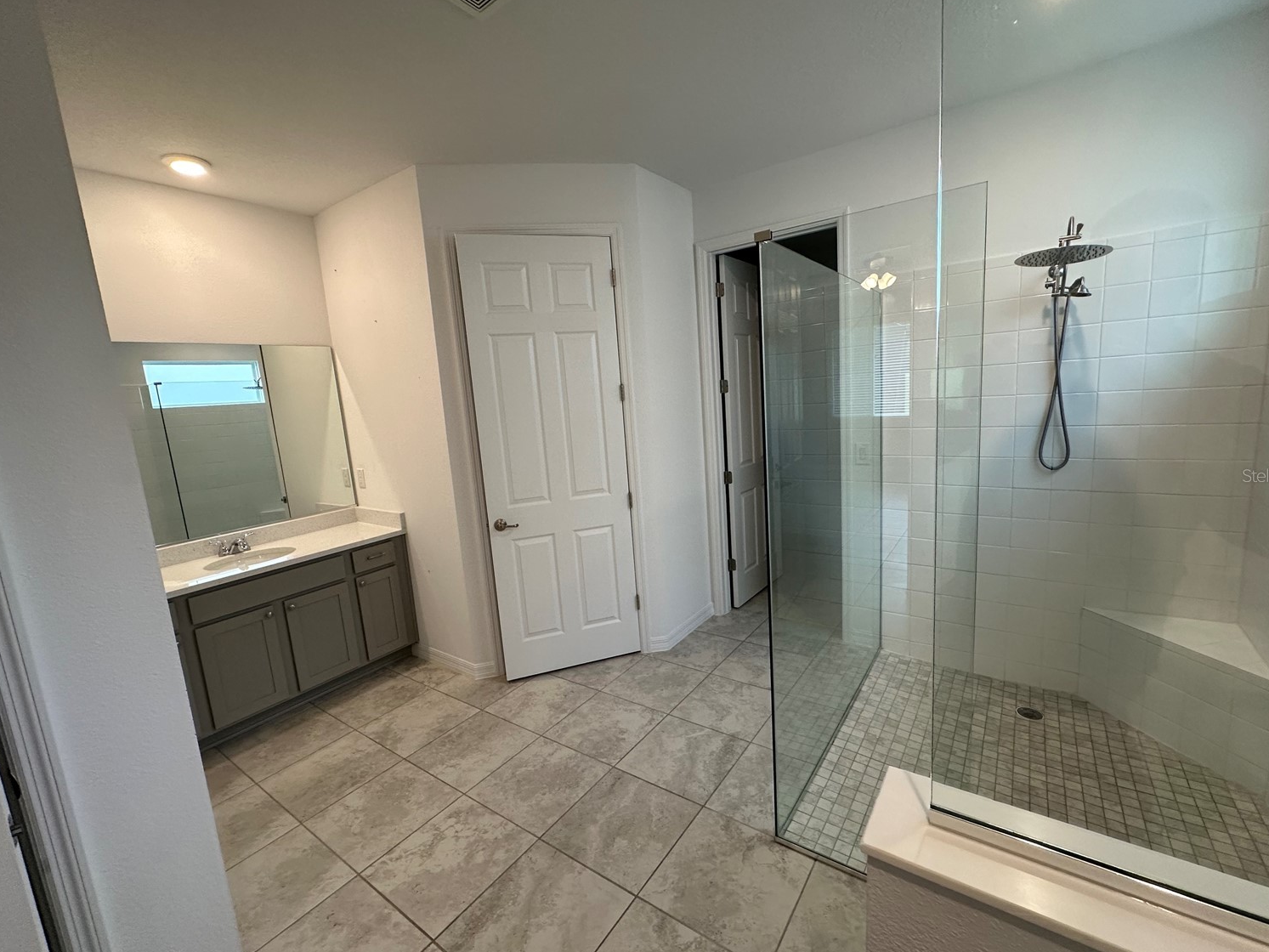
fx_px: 550
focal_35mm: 15
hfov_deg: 98.2
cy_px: 475
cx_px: 643
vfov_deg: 81.8
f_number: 2.2
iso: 200
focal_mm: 2.22
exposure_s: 1/120
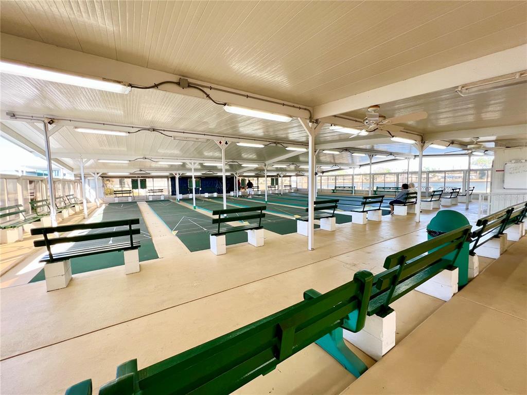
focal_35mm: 13
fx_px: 198
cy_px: 198
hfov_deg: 106.2
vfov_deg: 89.9
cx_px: 264
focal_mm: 1.57
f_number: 1.8
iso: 32
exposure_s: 1/122
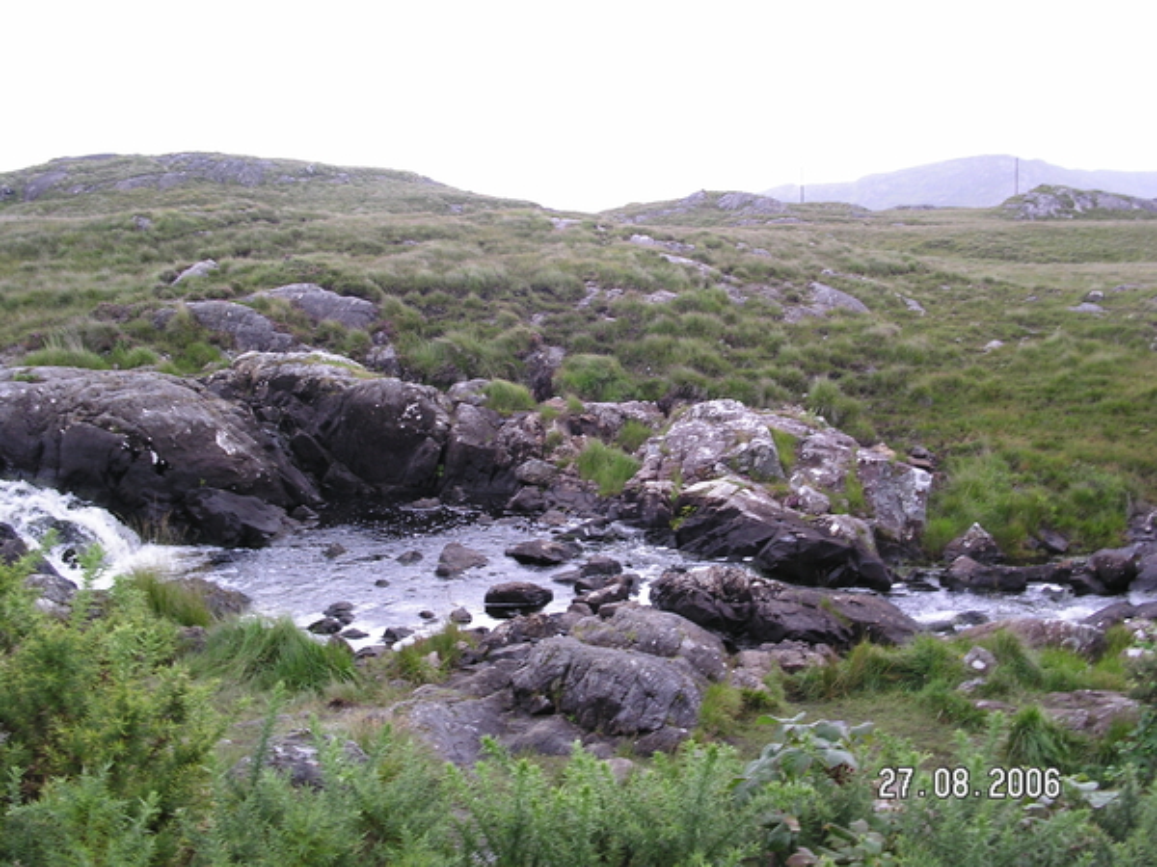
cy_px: 434
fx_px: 1270
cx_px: 578
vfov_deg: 37.7
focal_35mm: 38
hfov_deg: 49.0
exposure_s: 1/60
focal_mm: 7.8
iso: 100
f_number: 3.5
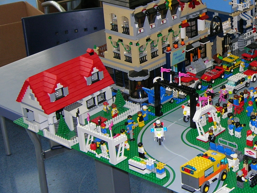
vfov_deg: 17.5
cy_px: 57
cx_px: 242
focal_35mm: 84
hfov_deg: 22.6
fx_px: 623
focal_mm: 7.8
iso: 64
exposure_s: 1/60.1
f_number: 2.8
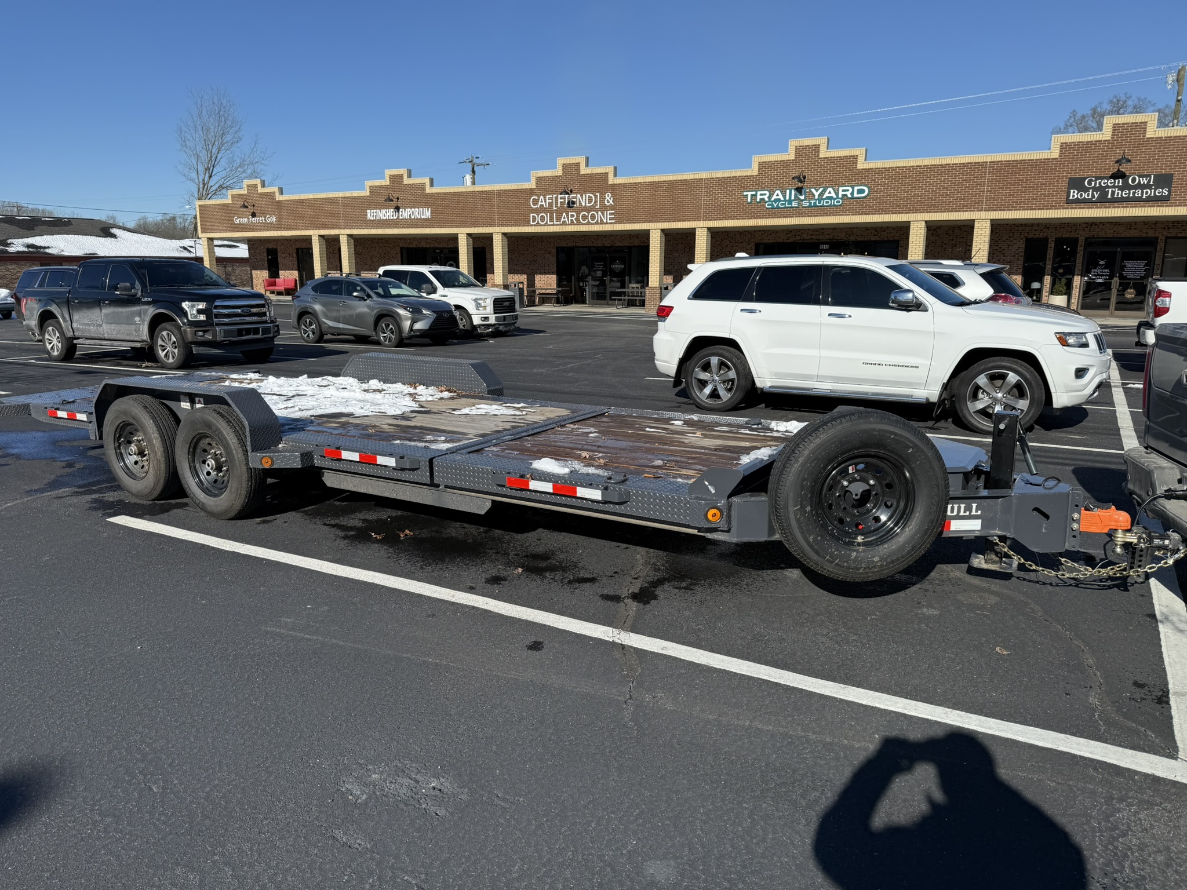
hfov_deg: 71.6
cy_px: 445
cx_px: 594
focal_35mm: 24
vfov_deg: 56.8
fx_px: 823
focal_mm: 6.76
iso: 80
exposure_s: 1/6173
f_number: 1.78
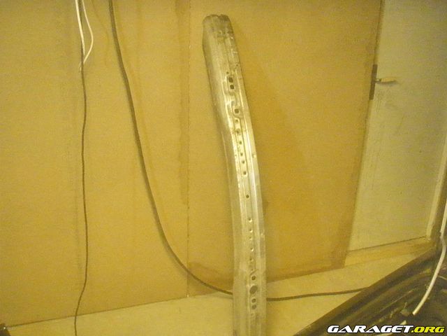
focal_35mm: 38
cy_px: 168
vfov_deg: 37.7
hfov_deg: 49.0
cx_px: 224
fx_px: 491
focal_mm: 6.7
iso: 3200
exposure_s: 1/30
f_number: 3.5
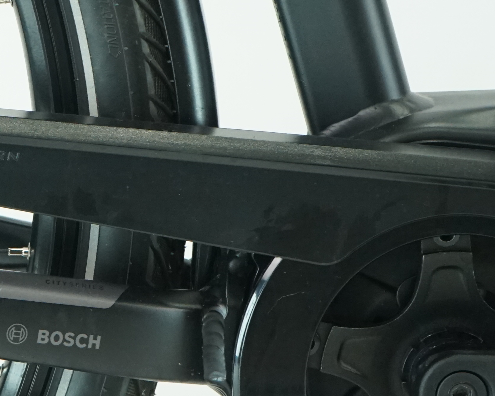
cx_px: -228
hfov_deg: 9.3
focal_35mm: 203
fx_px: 2974
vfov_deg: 7.6
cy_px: 71
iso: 2000
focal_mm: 60
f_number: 5
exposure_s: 1/200
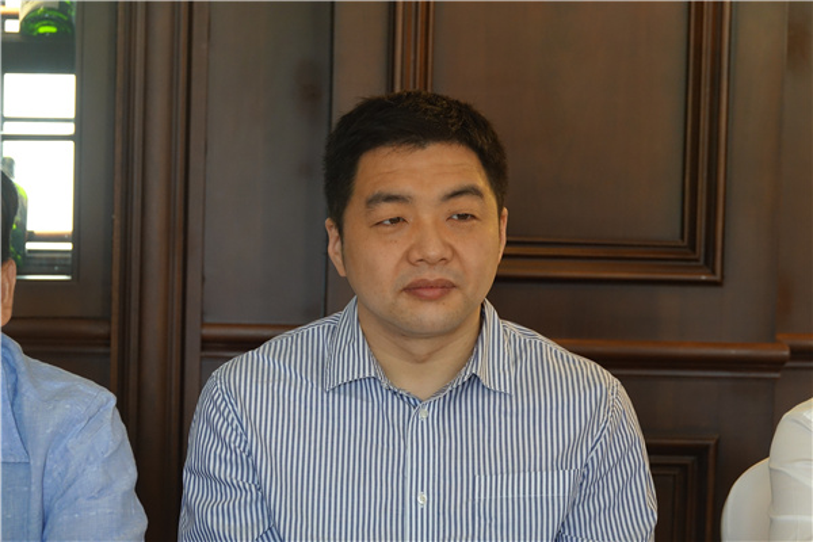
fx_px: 3478
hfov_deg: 13.3
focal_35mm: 154
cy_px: 271
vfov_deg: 8.9
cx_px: 406
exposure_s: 1/20
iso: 800
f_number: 4
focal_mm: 56.39
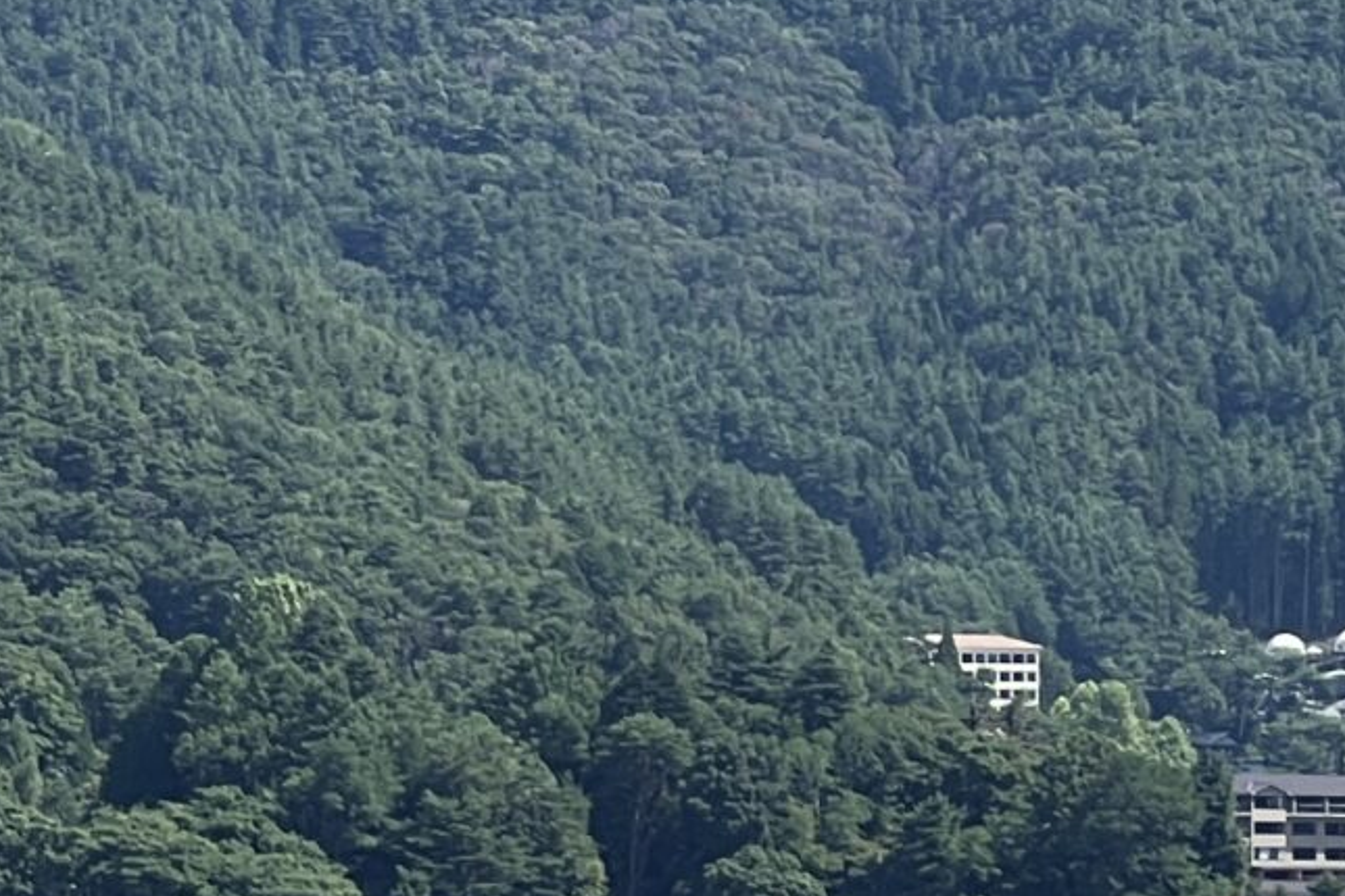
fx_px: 11880
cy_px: 1519
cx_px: 1053
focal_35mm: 318
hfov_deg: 6.5
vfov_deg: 4.3
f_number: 2.8
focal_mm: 9
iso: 32
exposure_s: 1/483
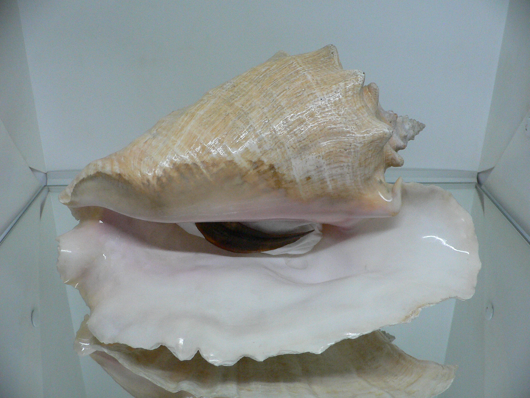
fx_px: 536
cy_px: 199
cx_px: 265
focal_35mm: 35
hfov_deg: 52.6
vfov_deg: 40.7
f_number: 2.8
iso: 200
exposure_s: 1/60
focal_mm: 4.6
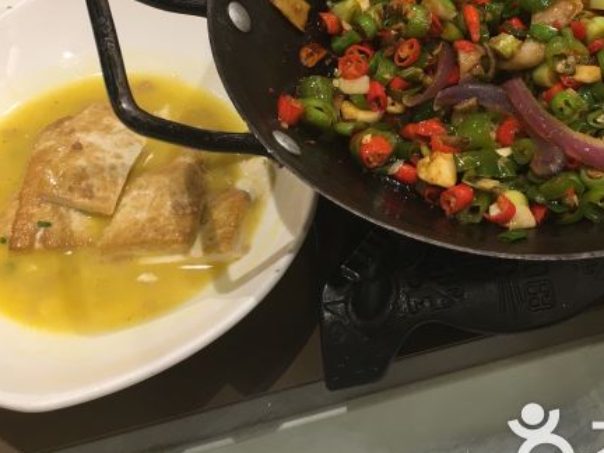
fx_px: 820
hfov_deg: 40.2
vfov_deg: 30.6
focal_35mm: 47
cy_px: 142
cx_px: 369
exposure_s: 1/17
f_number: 2.2
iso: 32
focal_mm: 4.15
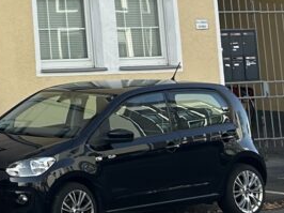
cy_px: -65
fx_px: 1156
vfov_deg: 10.3
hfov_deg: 12.1
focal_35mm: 141
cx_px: -324
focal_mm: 5.7
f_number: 1.5
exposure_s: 1/1361
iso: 50
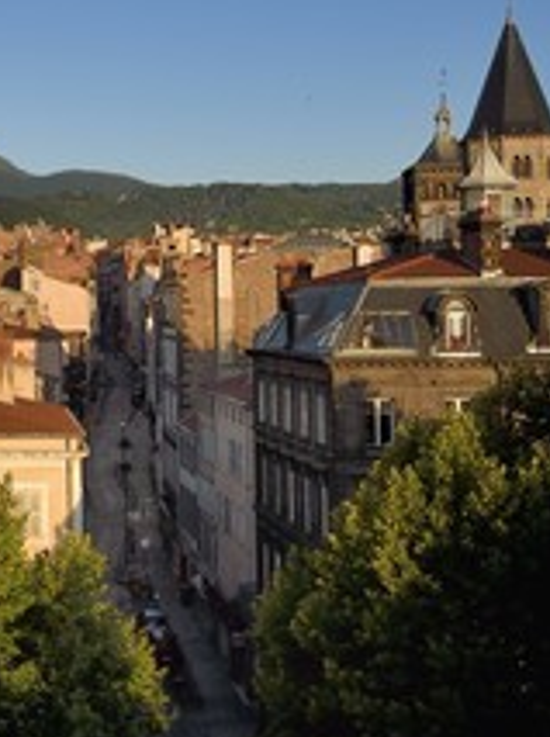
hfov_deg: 18.6
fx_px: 1615
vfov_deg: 25.6
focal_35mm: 76
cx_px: -42
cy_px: 280
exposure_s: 1/250
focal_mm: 40
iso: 200
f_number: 10
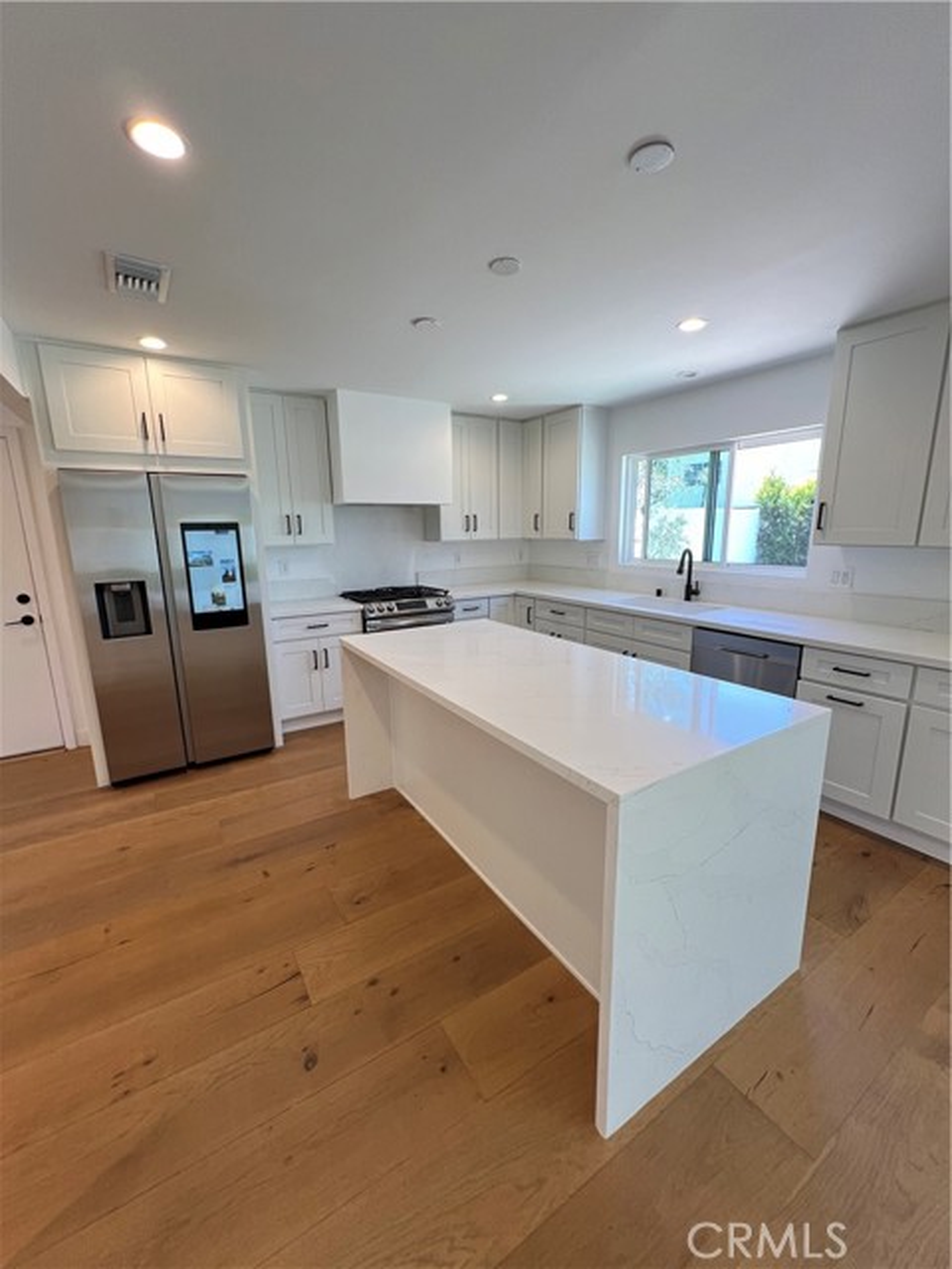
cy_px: 634
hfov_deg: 89.9
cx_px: 476
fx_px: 477
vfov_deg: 106.2
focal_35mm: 13
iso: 160
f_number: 1.8
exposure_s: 1/60
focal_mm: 1.57
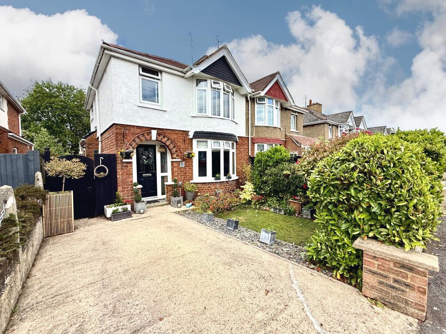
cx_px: 223
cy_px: 167
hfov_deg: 102.1
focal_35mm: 14
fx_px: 180
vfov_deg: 85.7
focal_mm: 2.22
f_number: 2.2
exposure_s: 1/1189
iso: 50
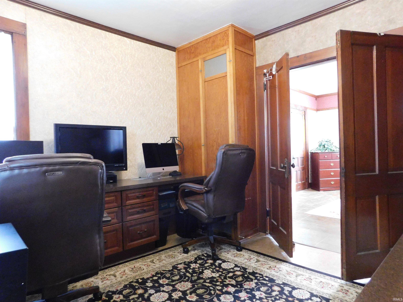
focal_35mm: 23
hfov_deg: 73.9
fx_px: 268
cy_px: 151
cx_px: 202
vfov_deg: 58.9
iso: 800
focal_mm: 4
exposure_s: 1/8
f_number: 3
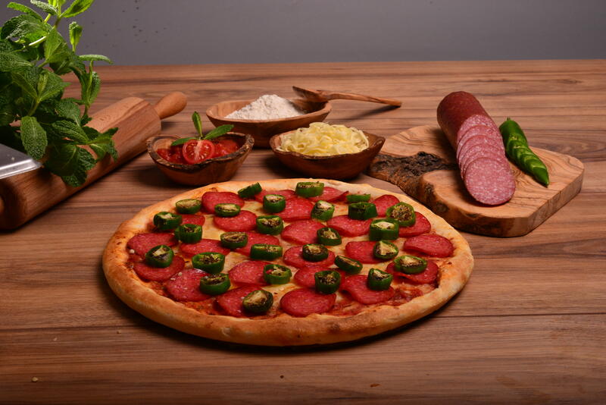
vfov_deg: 27.0
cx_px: 303
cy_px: 202
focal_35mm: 50
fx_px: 842
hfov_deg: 39.6
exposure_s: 1/250
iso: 1000
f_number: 16
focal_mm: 50
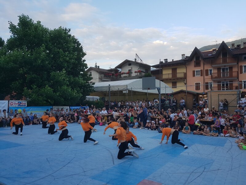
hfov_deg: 67.3
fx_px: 185
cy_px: 92
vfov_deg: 53.1
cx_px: 123
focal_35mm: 26
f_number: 1.7
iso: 50
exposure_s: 1/331
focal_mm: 4.2
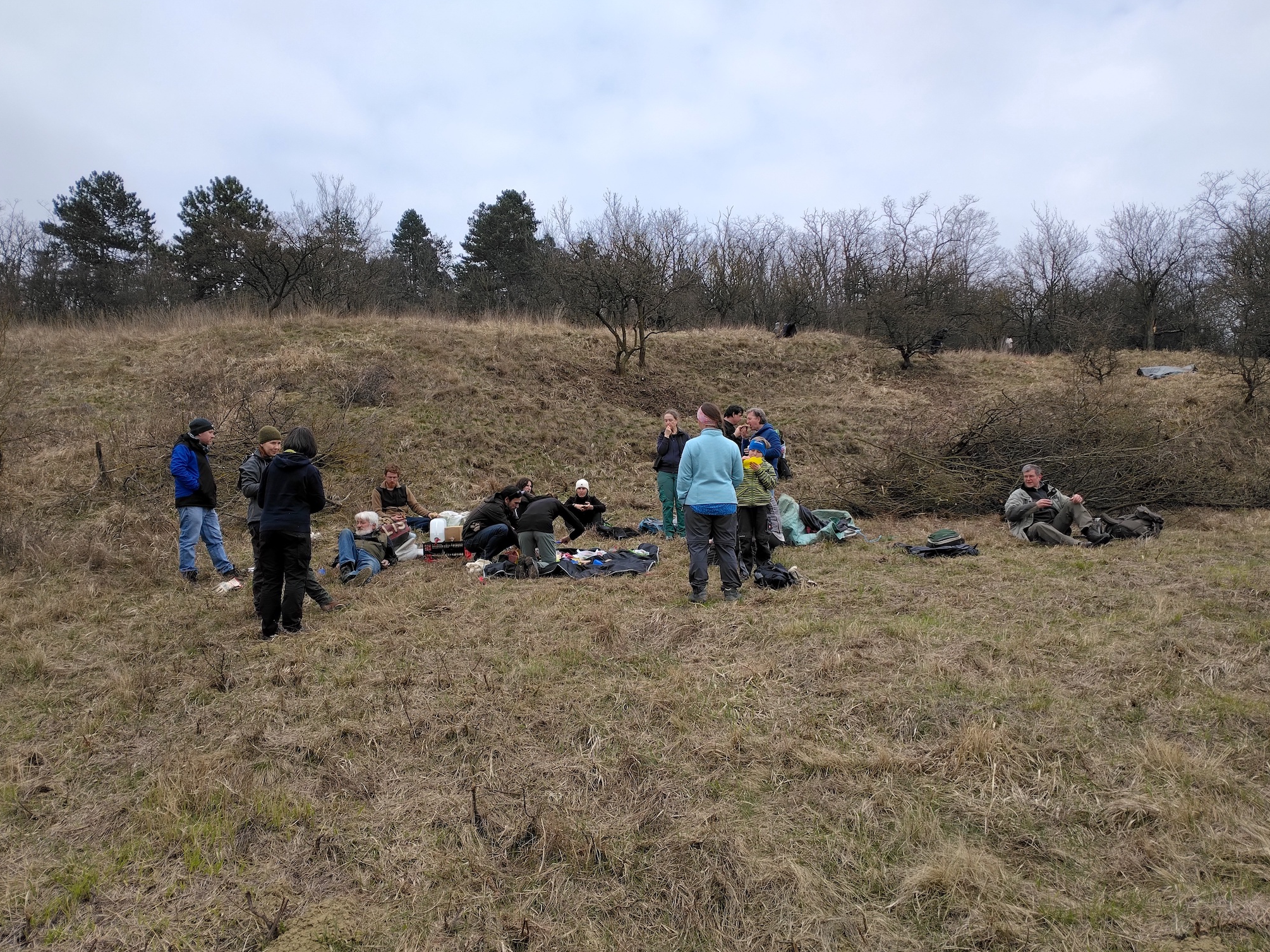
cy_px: 499
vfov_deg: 48.2
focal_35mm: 29
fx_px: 1064
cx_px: 613
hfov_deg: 61.7
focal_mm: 4.05
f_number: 1.8
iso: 100
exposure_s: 1/462
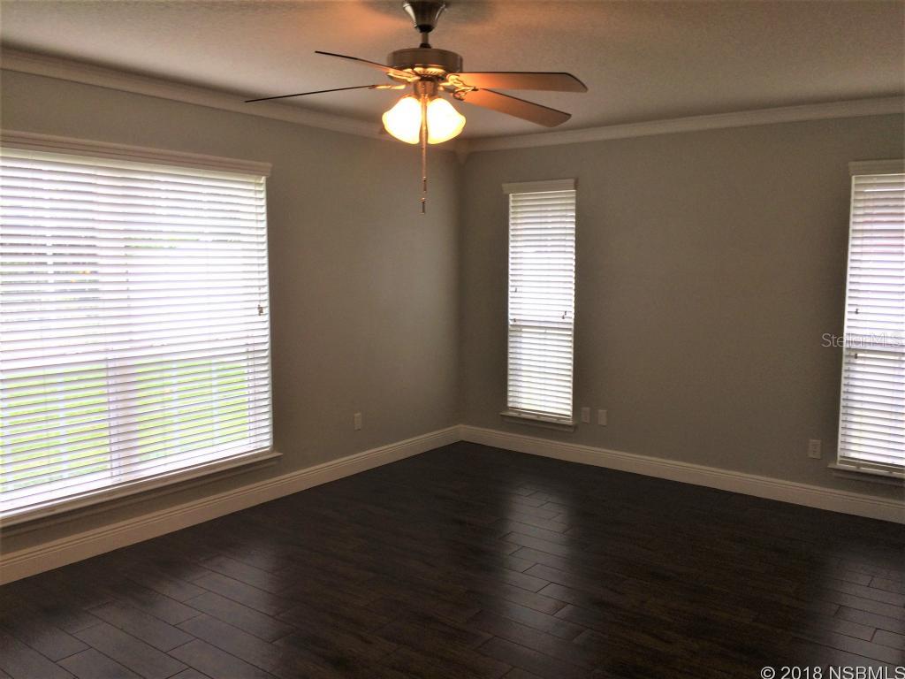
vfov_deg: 48.2
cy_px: 340
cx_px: 452
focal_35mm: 29
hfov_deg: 61.7
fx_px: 758
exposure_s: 1/60
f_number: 2.2
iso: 50
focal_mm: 4.15
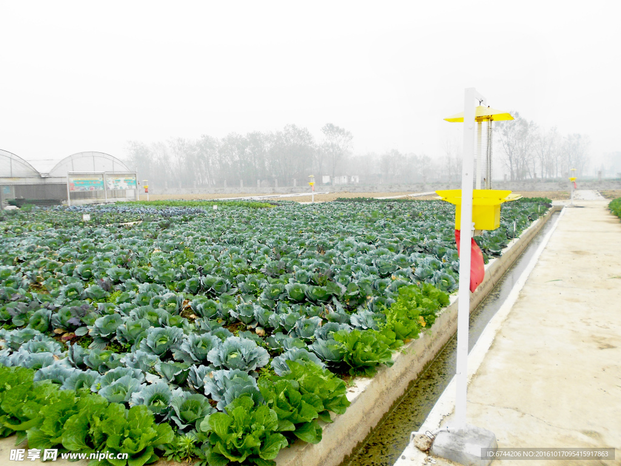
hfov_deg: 67.3
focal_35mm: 26
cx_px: 310
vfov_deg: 53.1
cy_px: 233
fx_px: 466
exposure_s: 1/80
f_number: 3.2
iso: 80
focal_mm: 4.6
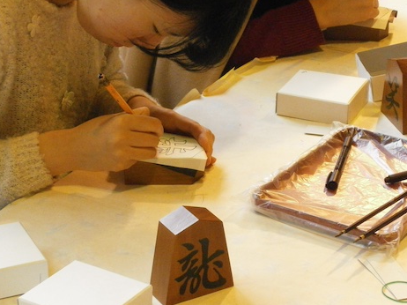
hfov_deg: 16.8
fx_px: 1375
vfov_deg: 12.7
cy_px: 149
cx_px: 209
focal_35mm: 117
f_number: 6.5
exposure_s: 1/40
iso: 800
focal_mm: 19.2
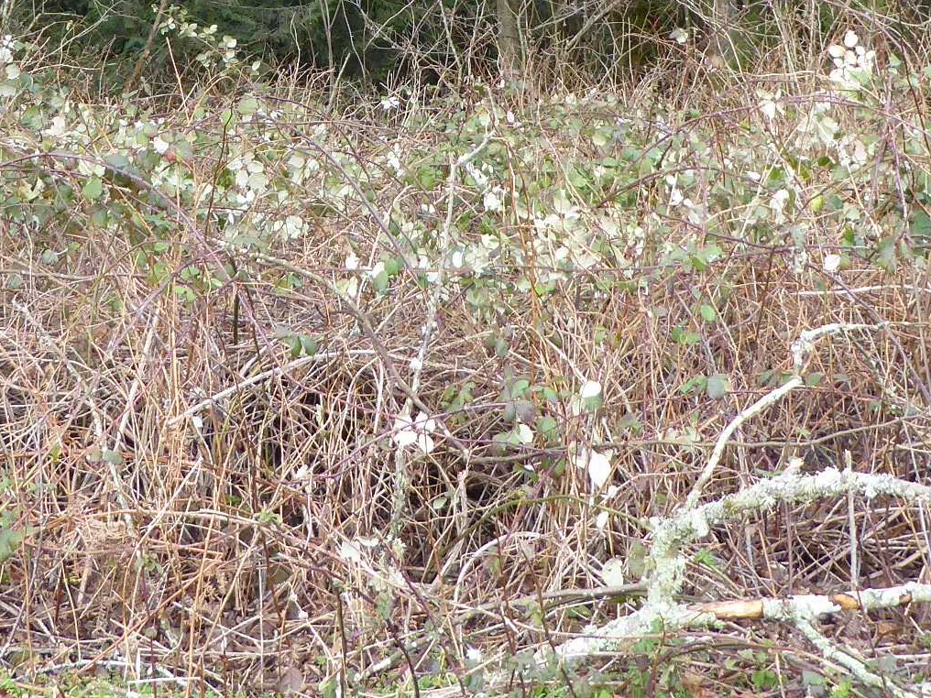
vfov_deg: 20.3
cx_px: 394
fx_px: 1829
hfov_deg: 28.5
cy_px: -123
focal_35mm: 68
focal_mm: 4.7
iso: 125
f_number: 3.4
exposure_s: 1/60
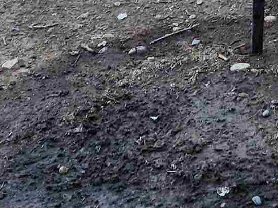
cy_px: -321
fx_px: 1036
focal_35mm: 129
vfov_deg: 9.8
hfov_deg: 14.6
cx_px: 361
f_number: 1.8
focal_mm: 6.4
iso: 32
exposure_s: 1/180
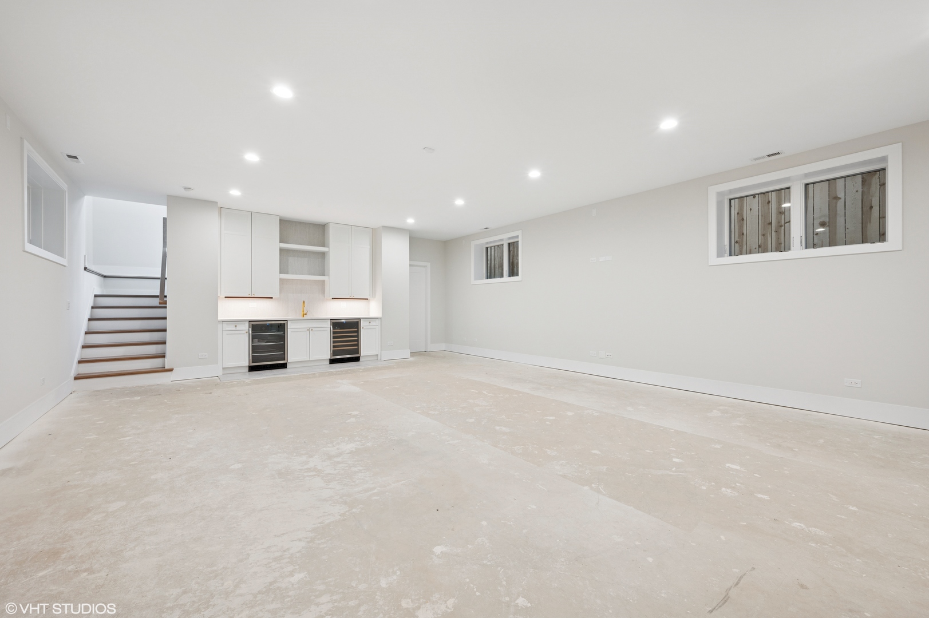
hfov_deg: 104.3
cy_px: 309
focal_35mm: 14
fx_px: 361
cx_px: 464
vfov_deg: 81.1
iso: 200
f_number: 9.5
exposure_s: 1/6
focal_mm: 14
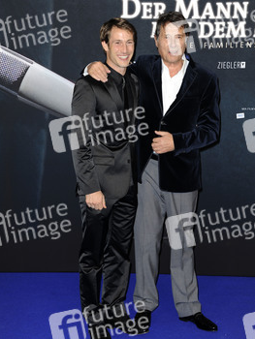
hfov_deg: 16.4
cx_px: 127
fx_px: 883
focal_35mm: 90
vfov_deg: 21.8
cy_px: 178
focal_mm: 82
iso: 500
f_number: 6.3
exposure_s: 1/160
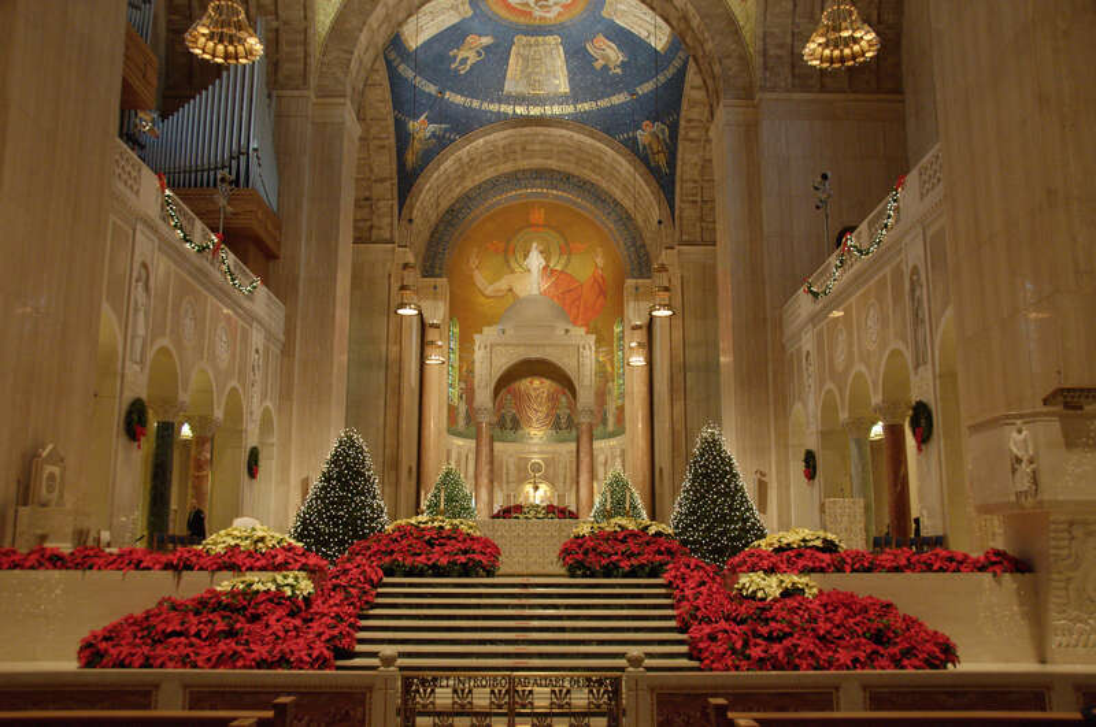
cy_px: 364
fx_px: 1003
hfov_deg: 57.3
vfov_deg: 39.9
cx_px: 548
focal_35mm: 33
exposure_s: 1/15
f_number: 3.8
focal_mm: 22
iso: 800
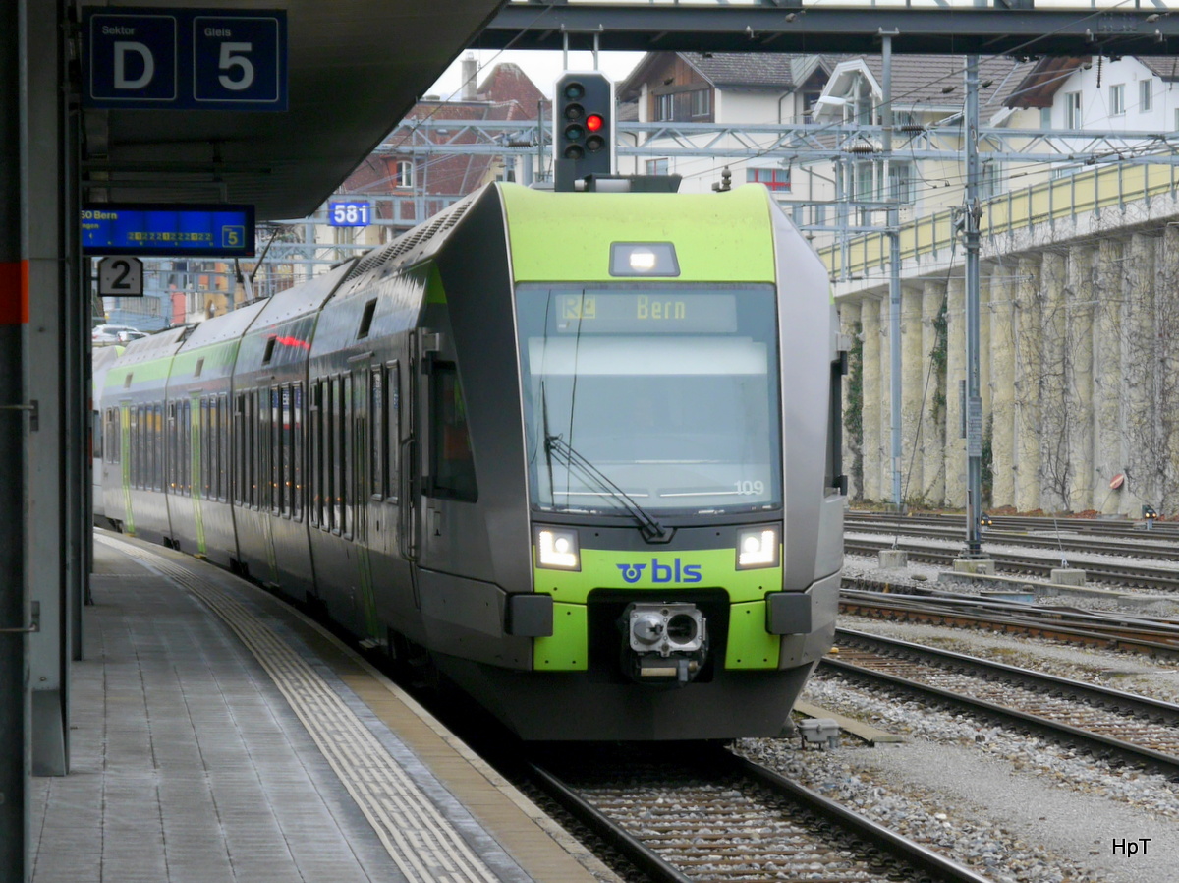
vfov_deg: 17.5
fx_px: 2859
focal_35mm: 84
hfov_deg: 23.3
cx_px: 590
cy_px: 442
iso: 200
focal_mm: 42
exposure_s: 1/80
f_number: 5.6
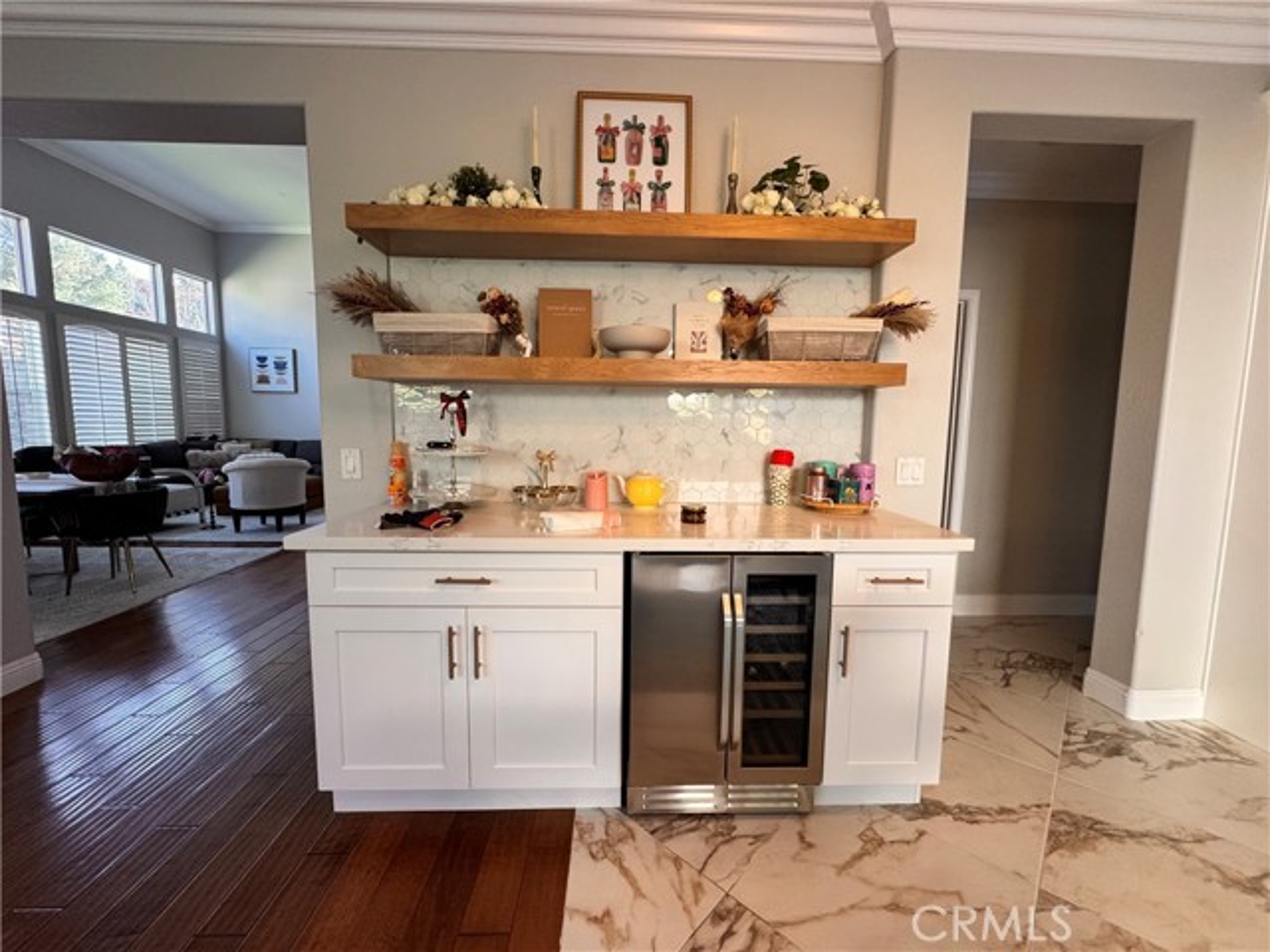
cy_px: 476
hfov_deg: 102.1
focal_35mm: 14
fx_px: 514
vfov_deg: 85.7
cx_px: 635
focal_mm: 2.22
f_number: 2.2
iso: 200
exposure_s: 1/120
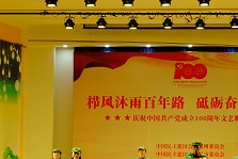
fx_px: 622
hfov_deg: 21.5
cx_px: 181
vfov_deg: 14.5
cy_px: 111
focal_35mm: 94
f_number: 8
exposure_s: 1/50
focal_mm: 23
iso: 2000
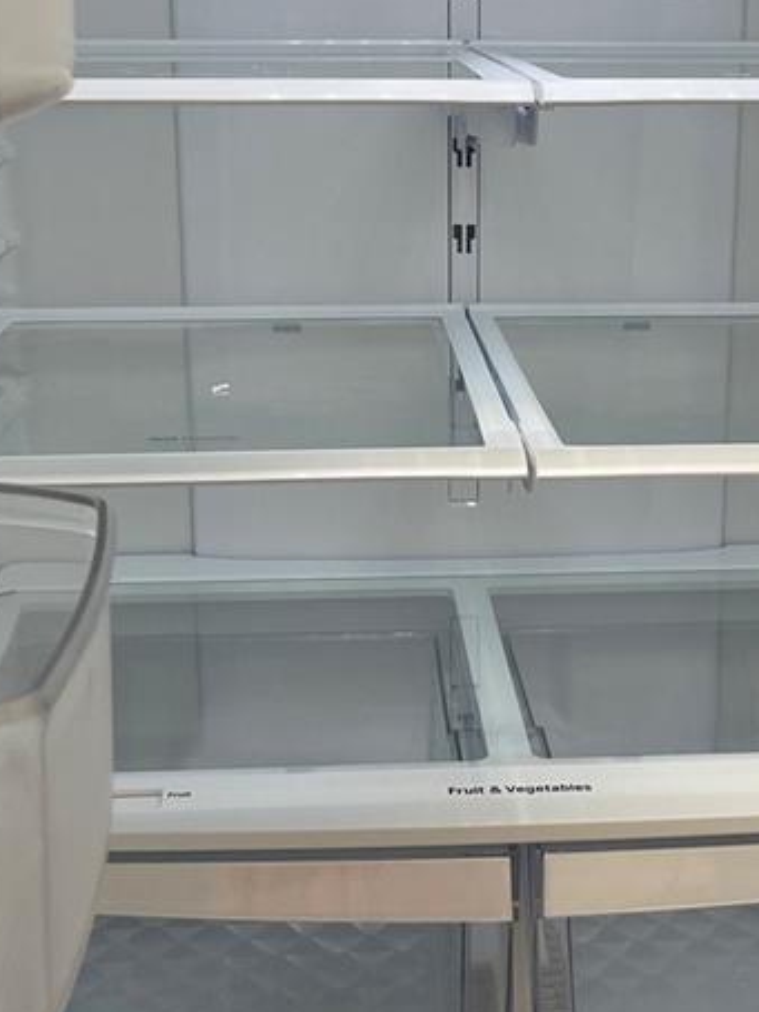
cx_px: 505
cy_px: 578
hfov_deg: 22.2
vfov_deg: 29.4
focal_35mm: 66
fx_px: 1930
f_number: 1.6
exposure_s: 1/120
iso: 64
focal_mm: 5.1
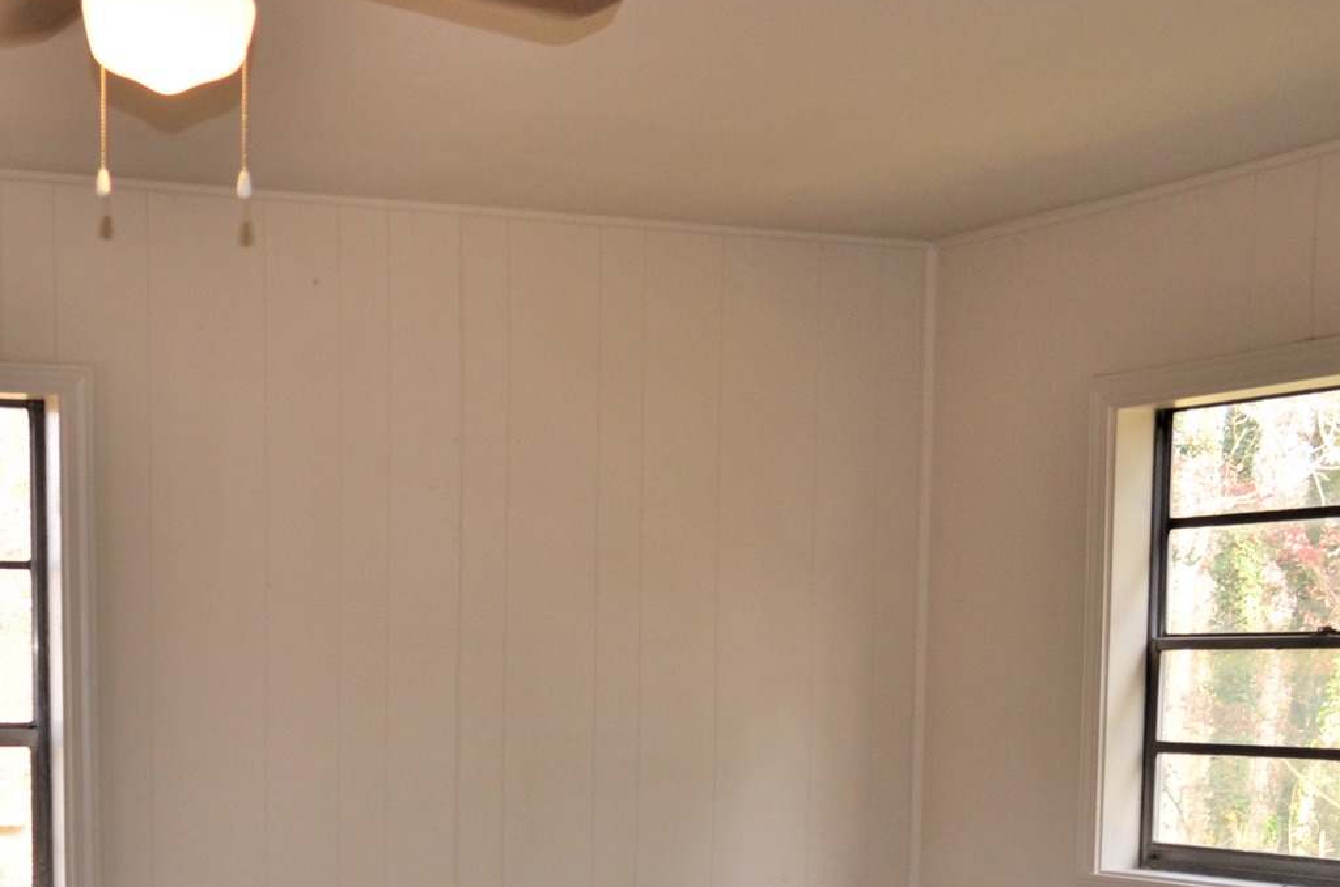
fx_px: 2414
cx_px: 356
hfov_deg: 30.6
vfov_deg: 19.9
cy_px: 968
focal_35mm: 65
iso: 280
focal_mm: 18
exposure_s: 1/125
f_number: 3.5
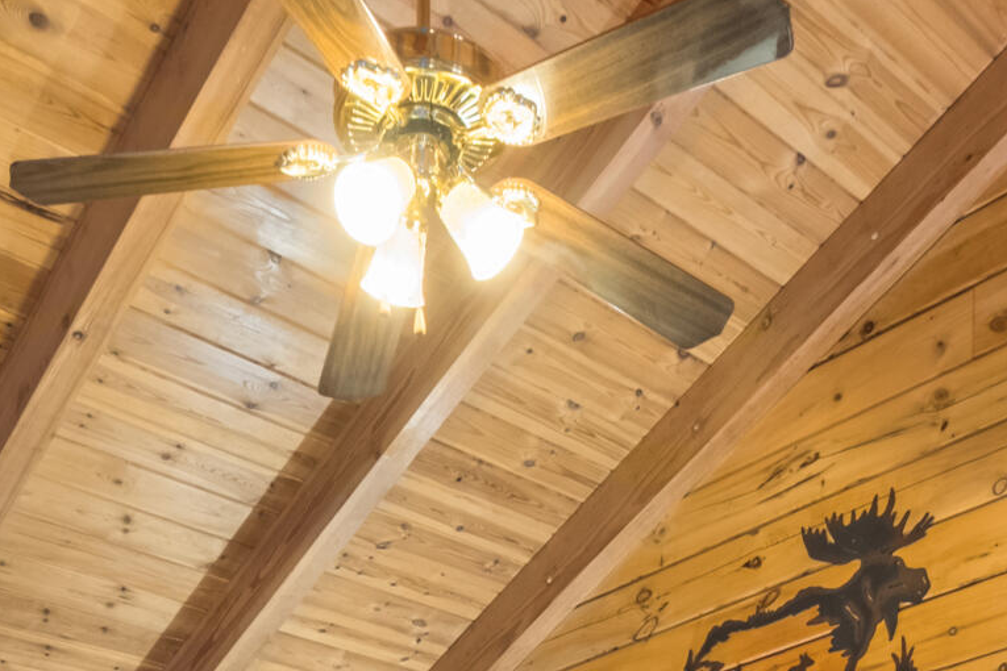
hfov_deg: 38.8
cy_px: 1250
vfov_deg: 19.1
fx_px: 1426
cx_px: 561
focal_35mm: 51
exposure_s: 1.5
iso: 500
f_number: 8
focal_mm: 8.4
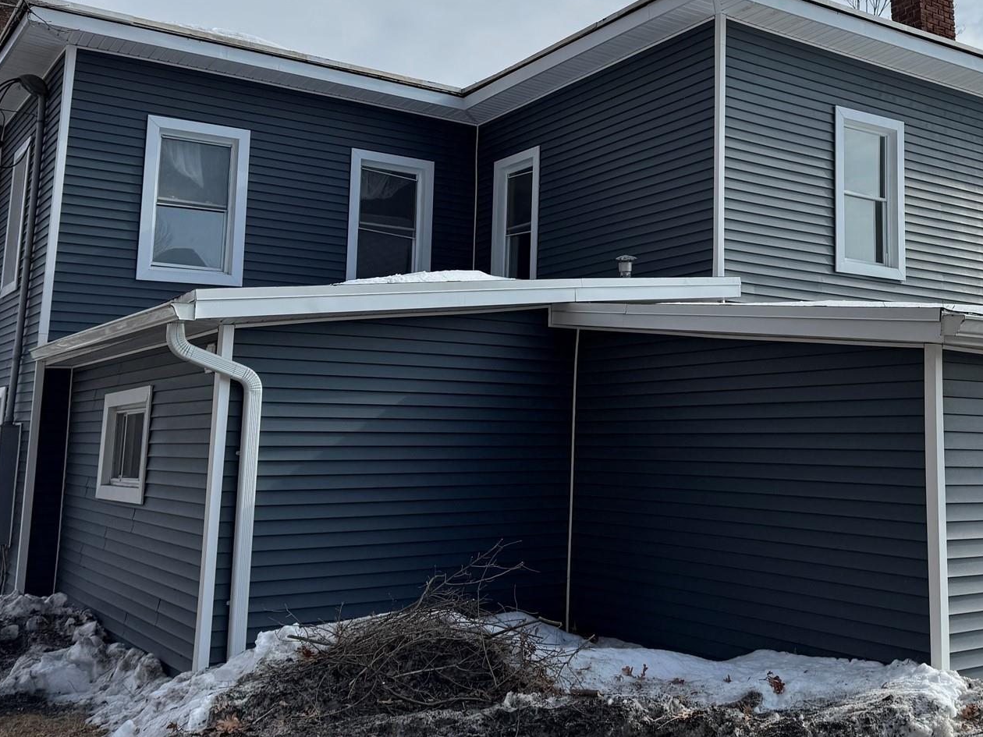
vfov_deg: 36.6
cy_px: 271
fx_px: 1107
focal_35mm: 39
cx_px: 666
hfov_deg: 47.0
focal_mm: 6.76
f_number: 1.78
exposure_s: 1/9009
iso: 80
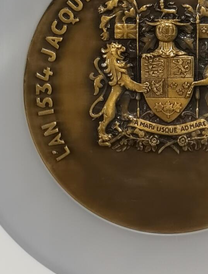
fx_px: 1645
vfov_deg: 9.4
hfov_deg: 7.2
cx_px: 165
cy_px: -9
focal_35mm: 207
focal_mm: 7.48
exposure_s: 1/100
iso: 250
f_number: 16
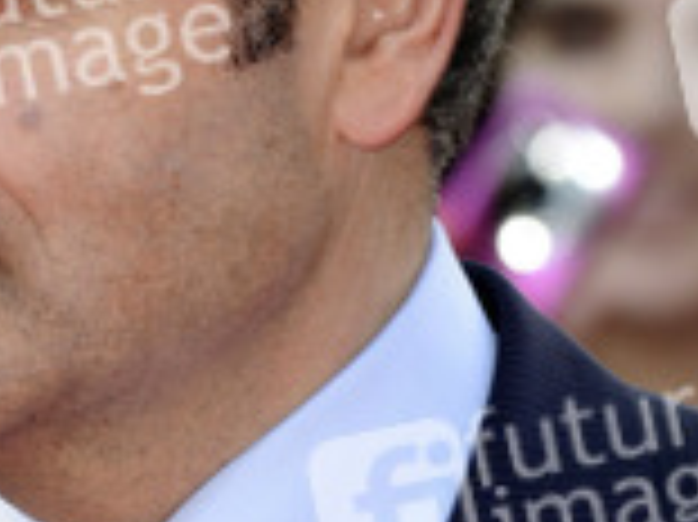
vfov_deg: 2.0
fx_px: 15051
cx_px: 133
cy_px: 261
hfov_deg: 2.7
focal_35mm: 747
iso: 200
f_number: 5.6
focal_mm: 200
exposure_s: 1/200
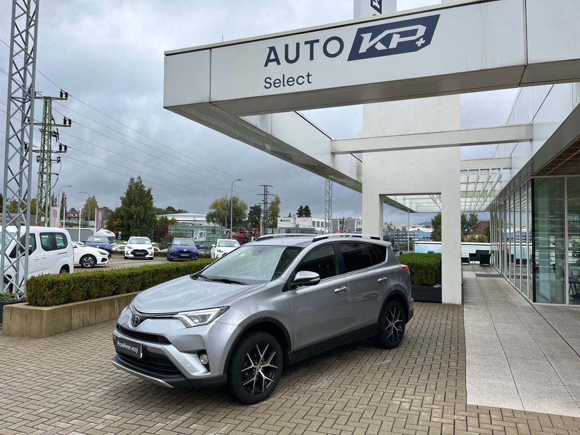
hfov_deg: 67.3
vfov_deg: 53.1
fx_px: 436
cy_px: 218
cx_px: 290
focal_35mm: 26
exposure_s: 1/563
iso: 50
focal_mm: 5.1
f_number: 1.6
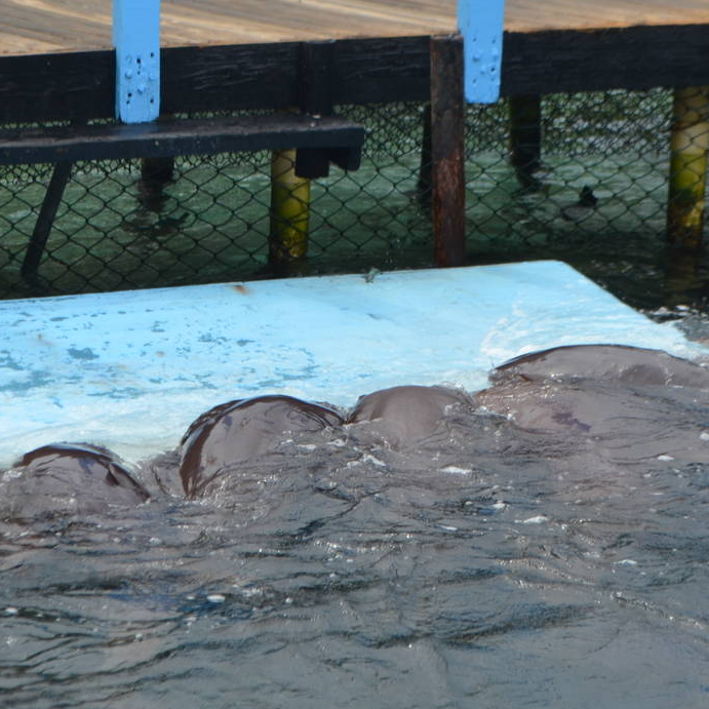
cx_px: 331
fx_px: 3754
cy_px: 308
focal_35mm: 162
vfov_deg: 10.8
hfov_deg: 10.8
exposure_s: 1/250
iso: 200
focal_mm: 55
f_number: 8
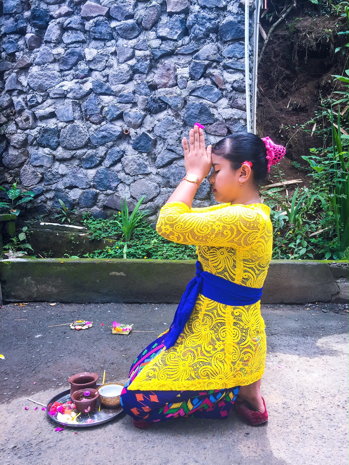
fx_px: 390
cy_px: 232
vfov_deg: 61.7
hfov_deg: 48.2
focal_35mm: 29
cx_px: 174
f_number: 2.2
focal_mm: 4.15
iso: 32
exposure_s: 1/144
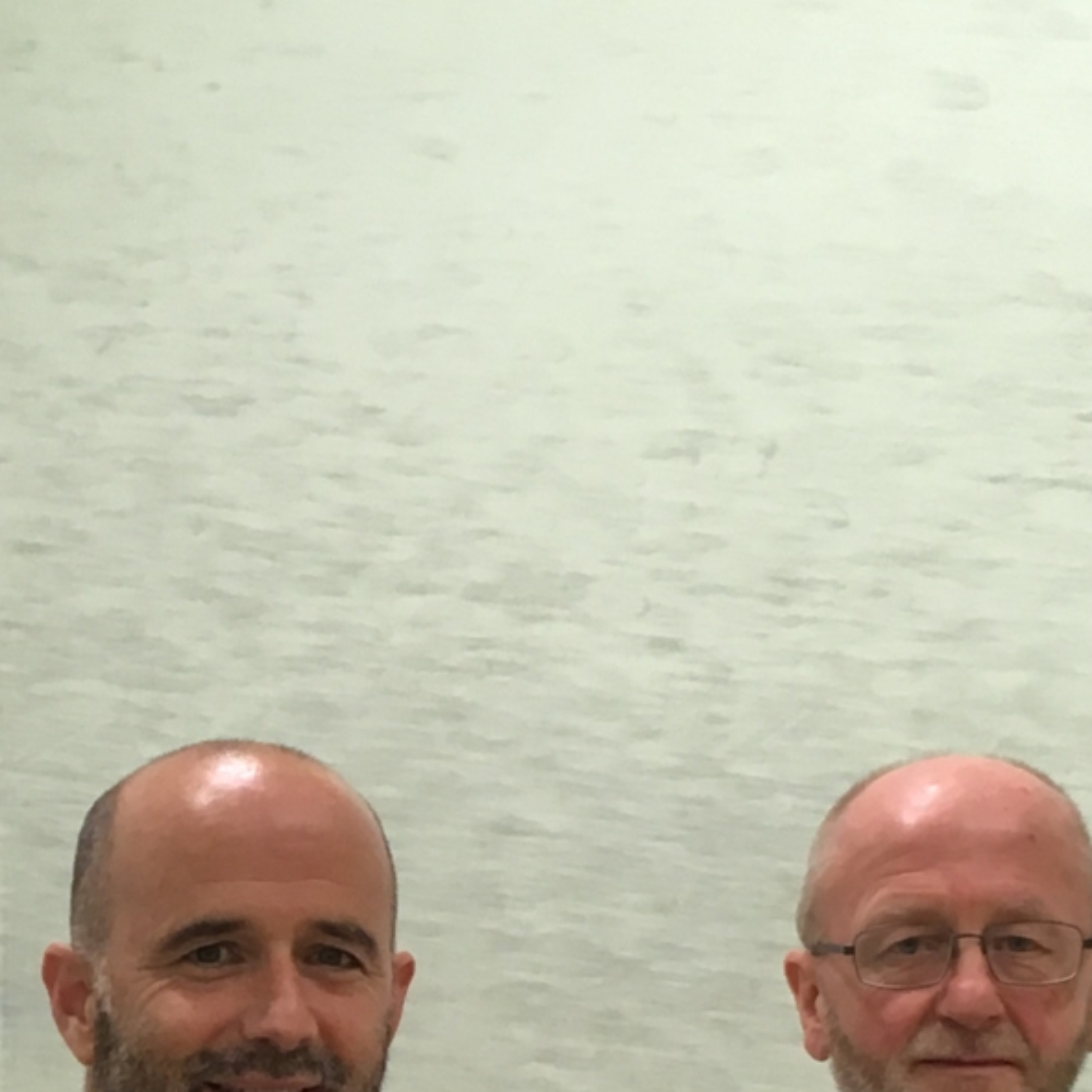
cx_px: 118
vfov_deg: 15.3
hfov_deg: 15.5
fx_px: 3962
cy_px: 1231
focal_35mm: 111
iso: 64
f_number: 2.2
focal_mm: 4.15
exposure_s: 1/33
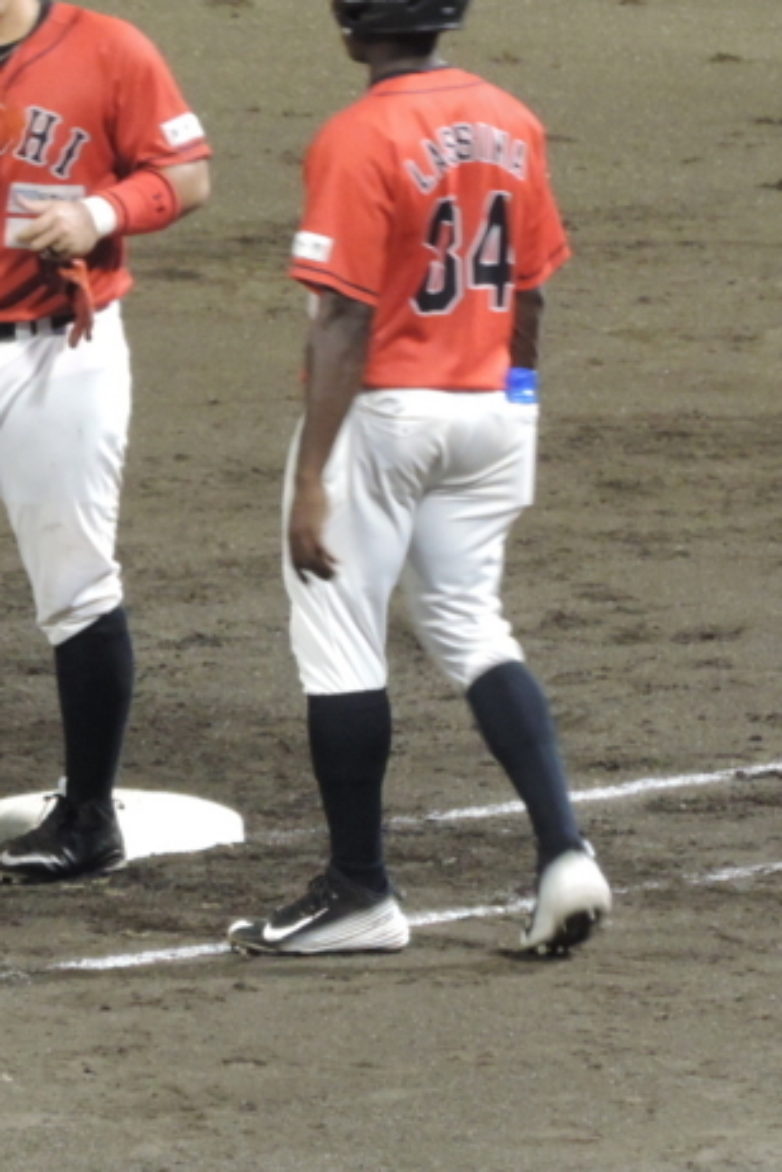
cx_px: 94
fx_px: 27596
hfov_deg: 1.6
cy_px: 477
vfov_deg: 2.4
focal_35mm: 847
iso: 800
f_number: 4.9
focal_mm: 83.8
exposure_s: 1/40
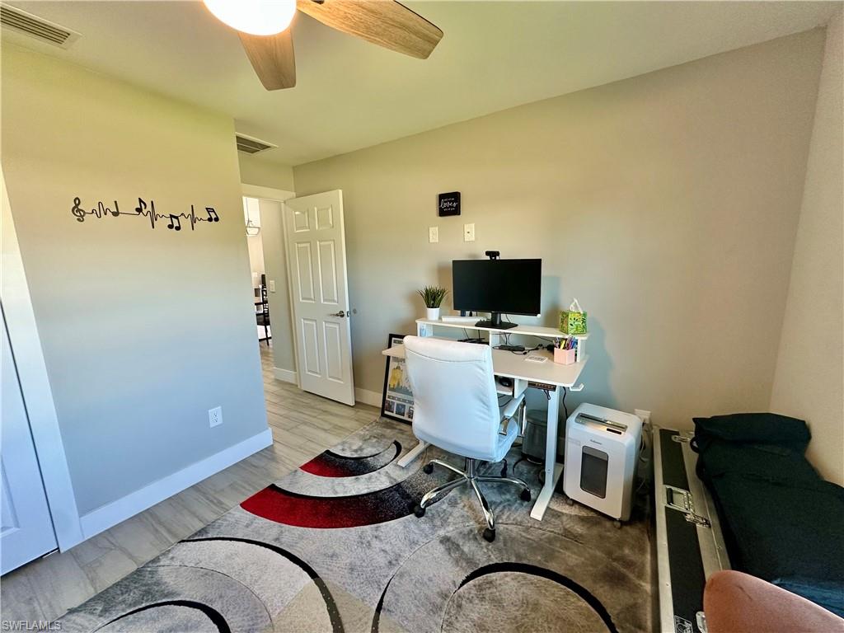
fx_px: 341
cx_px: 422
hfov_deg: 102.1
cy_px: 316
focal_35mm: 14
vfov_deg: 85.7
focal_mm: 2.22
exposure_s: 1/60
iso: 160
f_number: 2.2
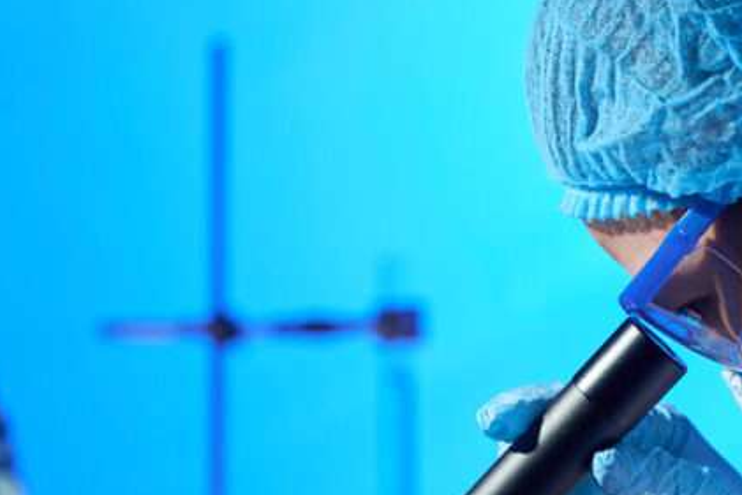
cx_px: 546
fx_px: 3196
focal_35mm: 155
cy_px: 444
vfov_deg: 8.8
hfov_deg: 13.2
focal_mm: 85
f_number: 4.8
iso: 71
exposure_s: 1/125
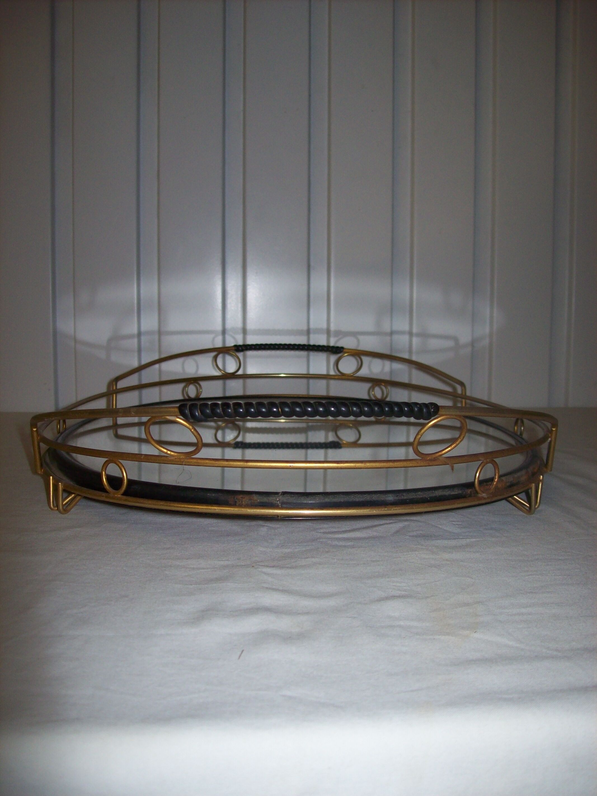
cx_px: 298
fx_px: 828
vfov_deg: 51.4
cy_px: 398
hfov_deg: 39.6
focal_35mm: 36
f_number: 2.7
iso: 80
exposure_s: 1/64
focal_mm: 6
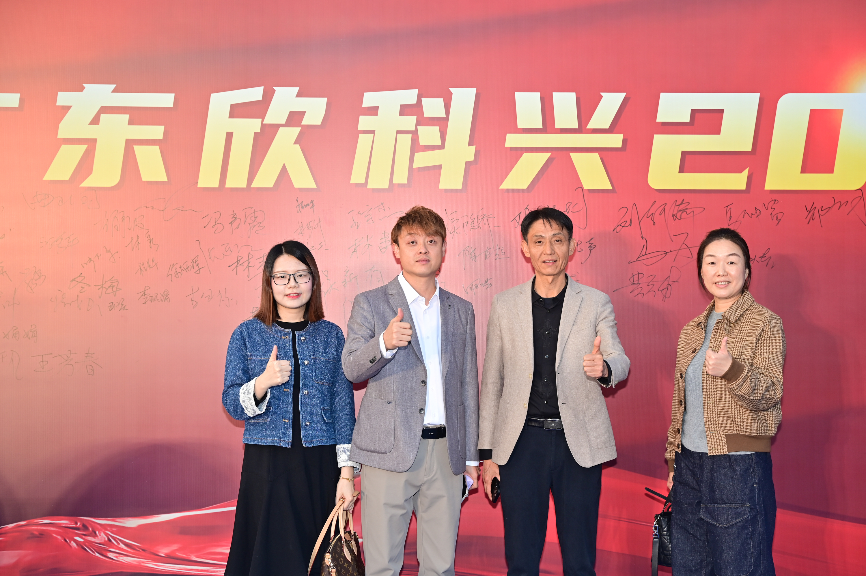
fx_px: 1346
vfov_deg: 24.2
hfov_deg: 35.7
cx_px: 433
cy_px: 288
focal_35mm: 56
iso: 280
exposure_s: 1/160
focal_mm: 56
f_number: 4
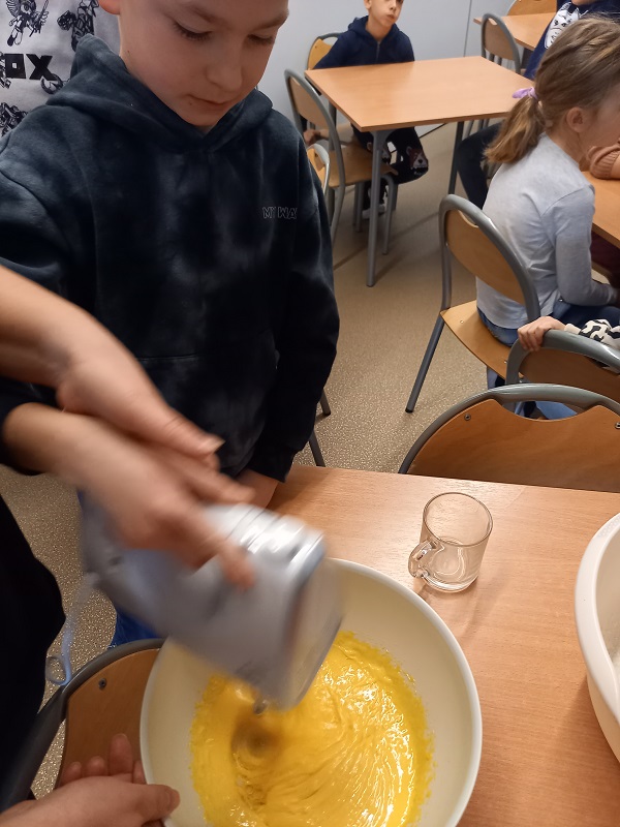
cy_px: 414
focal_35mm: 25
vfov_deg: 69.4
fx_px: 597
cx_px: 310
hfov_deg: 54.9
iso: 500
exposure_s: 1/25
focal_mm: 4.65
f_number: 1.8
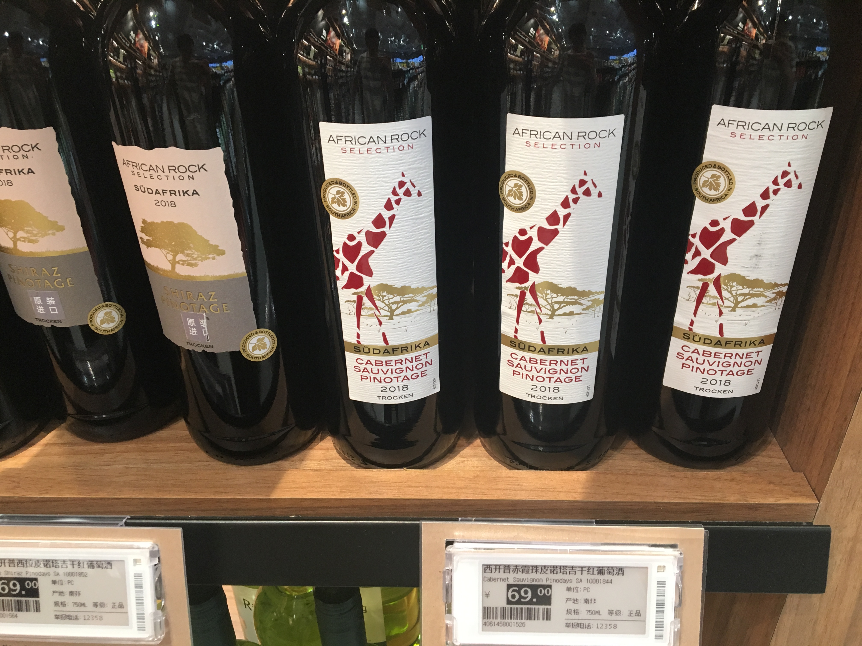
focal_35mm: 29
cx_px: 431
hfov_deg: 61.7
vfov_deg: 48.2
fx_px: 722
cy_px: 323
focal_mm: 4.15
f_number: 2.2
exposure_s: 1/33
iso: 125
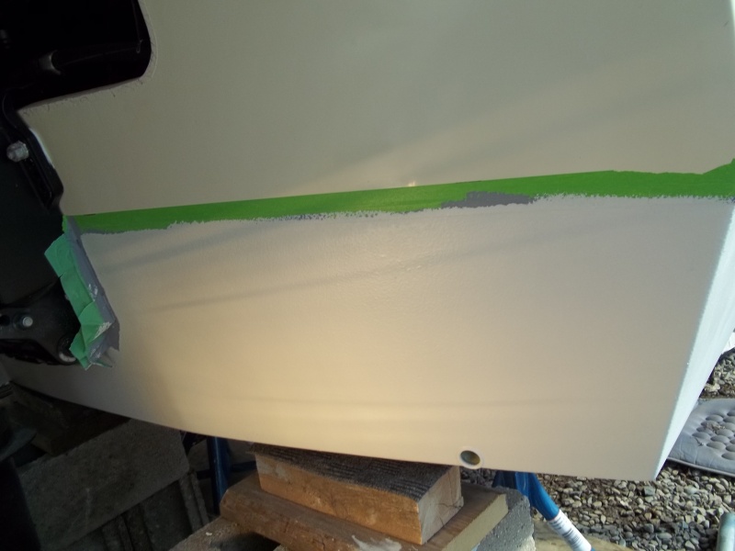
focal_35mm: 32
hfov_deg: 56.8
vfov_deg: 44.2
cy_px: 276
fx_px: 679
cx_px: 368
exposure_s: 1/80
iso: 64
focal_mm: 5.7
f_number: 8.8
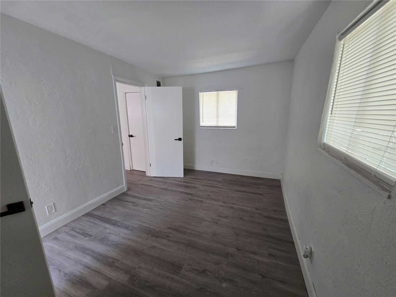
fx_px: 149
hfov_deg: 106.2
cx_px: 198
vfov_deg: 89.9
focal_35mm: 13
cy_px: 148
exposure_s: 1/60
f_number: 2.2
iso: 320
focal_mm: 2.2
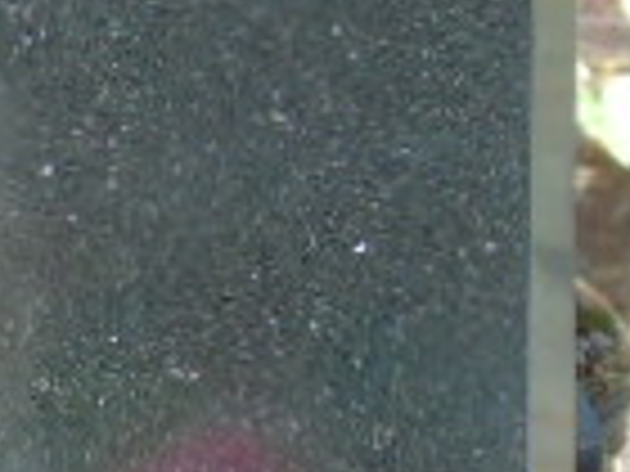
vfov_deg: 2.3
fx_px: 11830
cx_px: -796
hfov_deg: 3.0
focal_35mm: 650
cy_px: 571
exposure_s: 1/125
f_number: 4.7
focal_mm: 25
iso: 100
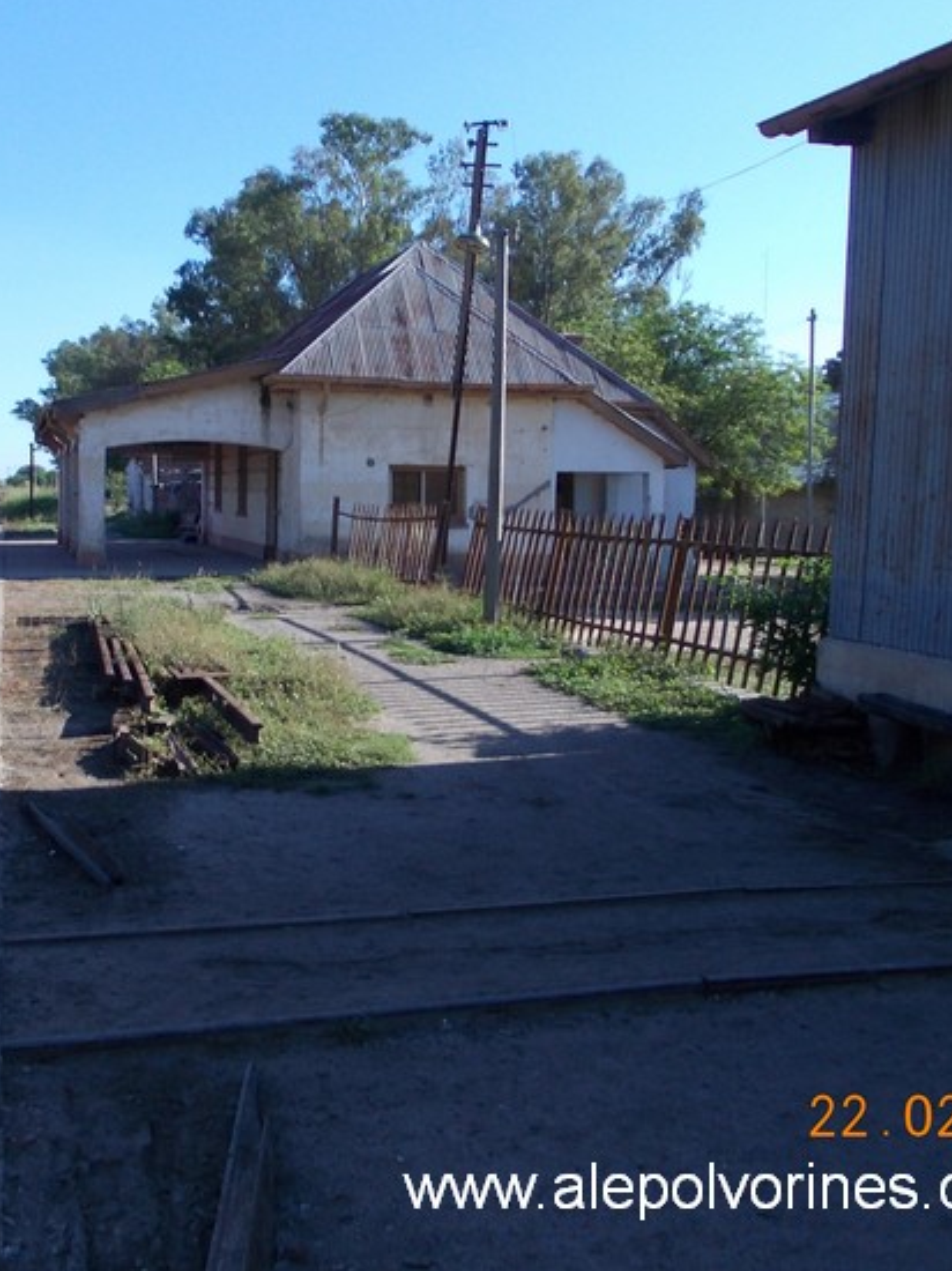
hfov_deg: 36.5
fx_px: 1431
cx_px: 330
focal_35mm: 39
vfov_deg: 47.9
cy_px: 610
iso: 80
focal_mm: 4
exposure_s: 1/160
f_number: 5.4
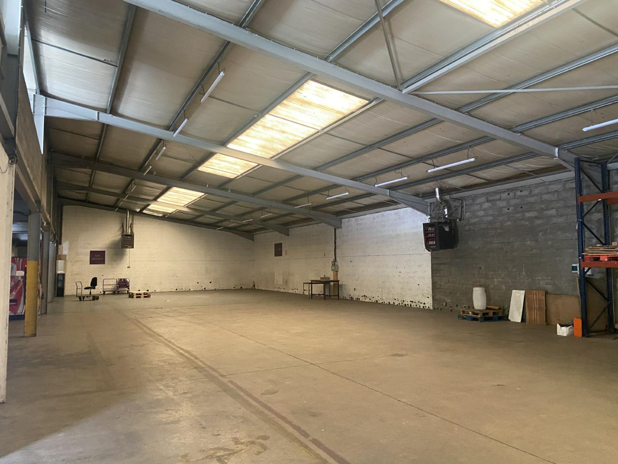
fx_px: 464
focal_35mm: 26
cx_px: 309
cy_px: 232
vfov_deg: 53.1
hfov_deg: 67.3
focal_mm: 4.25
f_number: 1.8
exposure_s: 1/52
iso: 500
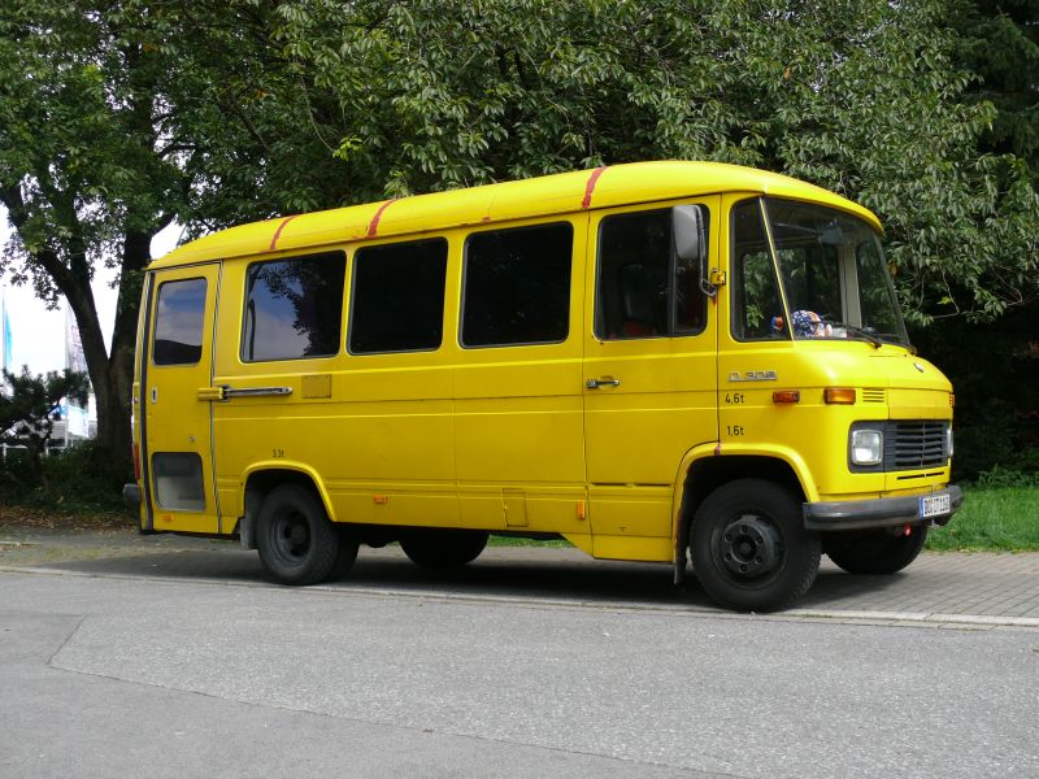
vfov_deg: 34.3
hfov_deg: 44.8
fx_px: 1261
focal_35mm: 42
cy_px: 390
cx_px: 520
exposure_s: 1/500
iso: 100
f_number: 2.8
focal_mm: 8.5
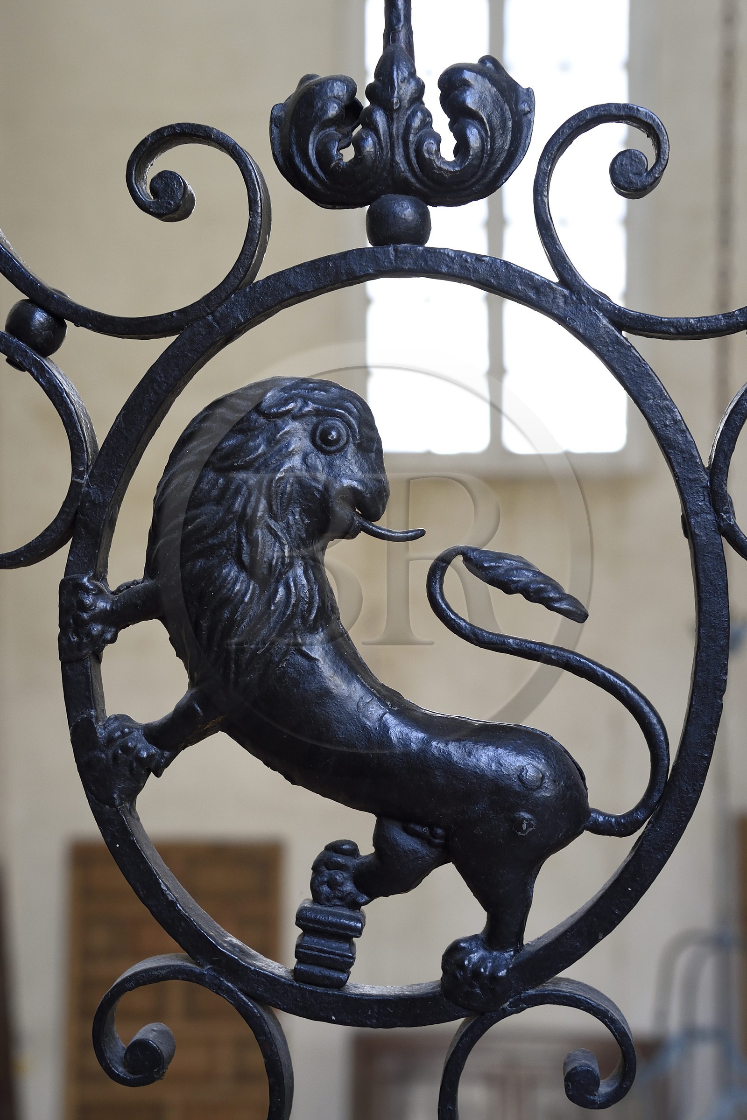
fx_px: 1494
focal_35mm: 48
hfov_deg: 28.1
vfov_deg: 41.1
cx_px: 374
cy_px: 560
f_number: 5.6
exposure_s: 1/60
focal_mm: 48
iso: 1250
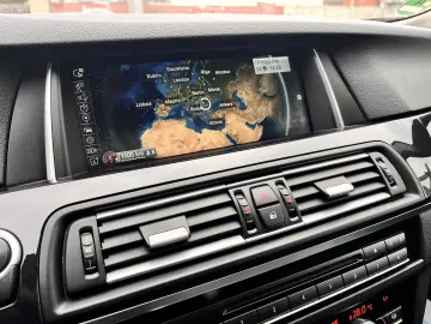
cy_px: 162
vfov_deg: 53.1
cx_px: 216
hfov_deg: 67.3
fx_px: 324
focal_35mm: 26
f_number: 1.6
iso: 64
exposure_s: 1/106
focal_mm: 5.1
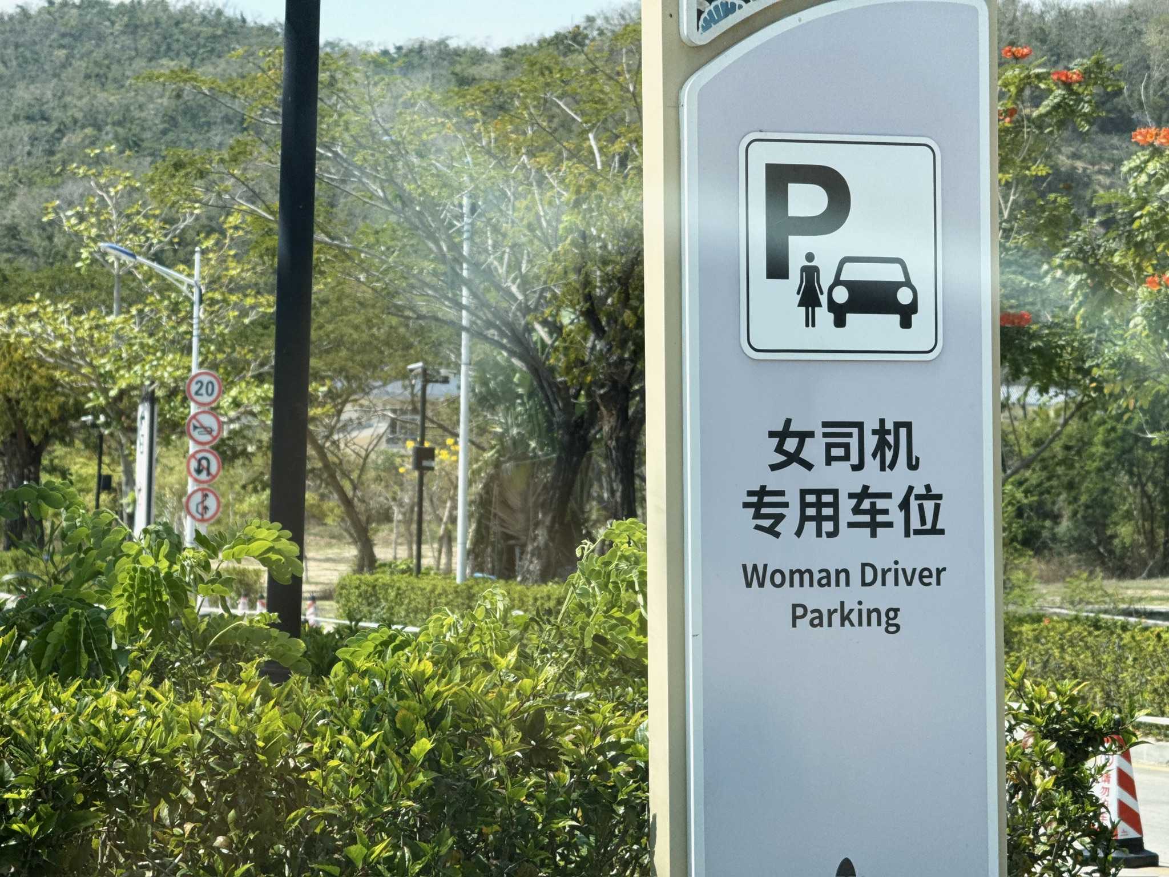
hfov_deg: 16.4
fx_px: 4052
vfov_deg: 12.3
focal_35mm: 120
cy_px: 438
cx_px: 584
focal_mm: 15.66
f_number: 2.8
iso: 50
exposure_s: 1/687
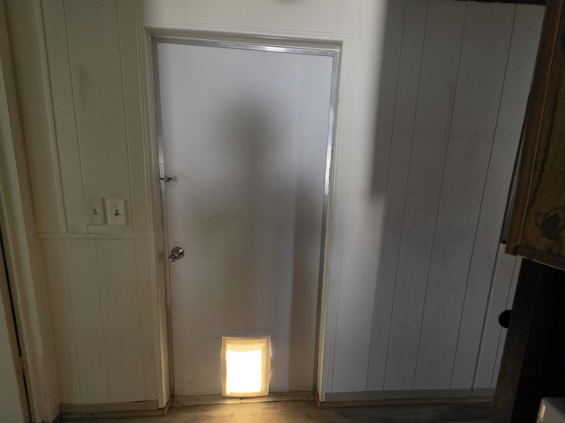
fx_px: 212
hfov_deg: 106.2
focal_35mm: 13
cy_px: 212
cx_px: 282
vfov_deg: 89.9
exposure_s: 1/60
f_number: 1.9
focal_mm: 2.2
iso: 1250
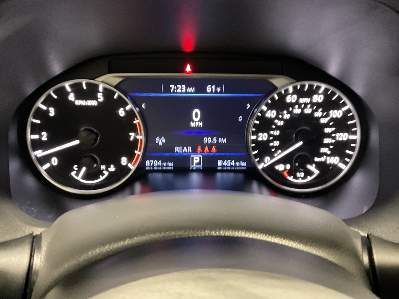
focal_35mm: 29
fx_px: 334
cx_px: 200
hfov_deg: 61.7
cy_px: 150
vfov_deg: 48.2
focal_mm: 3
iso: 500
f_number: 1.8
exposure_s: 1/30
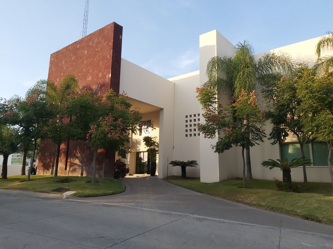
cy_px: 124
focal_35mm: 26
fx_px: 250
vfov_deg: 53.1
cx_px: 166
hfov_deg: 67.3
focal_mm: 3.92
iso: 64
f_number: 1.7
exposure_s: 1/656
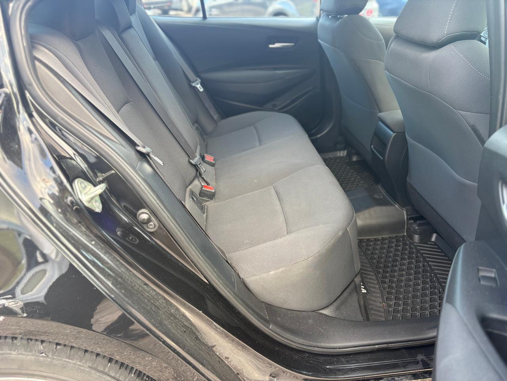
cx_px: 254
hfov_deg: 67.3
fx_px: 381
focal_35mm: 26
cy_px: 190
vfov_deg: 53.1
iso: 80
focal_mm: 5.96
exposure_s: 1/121
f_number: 1.6
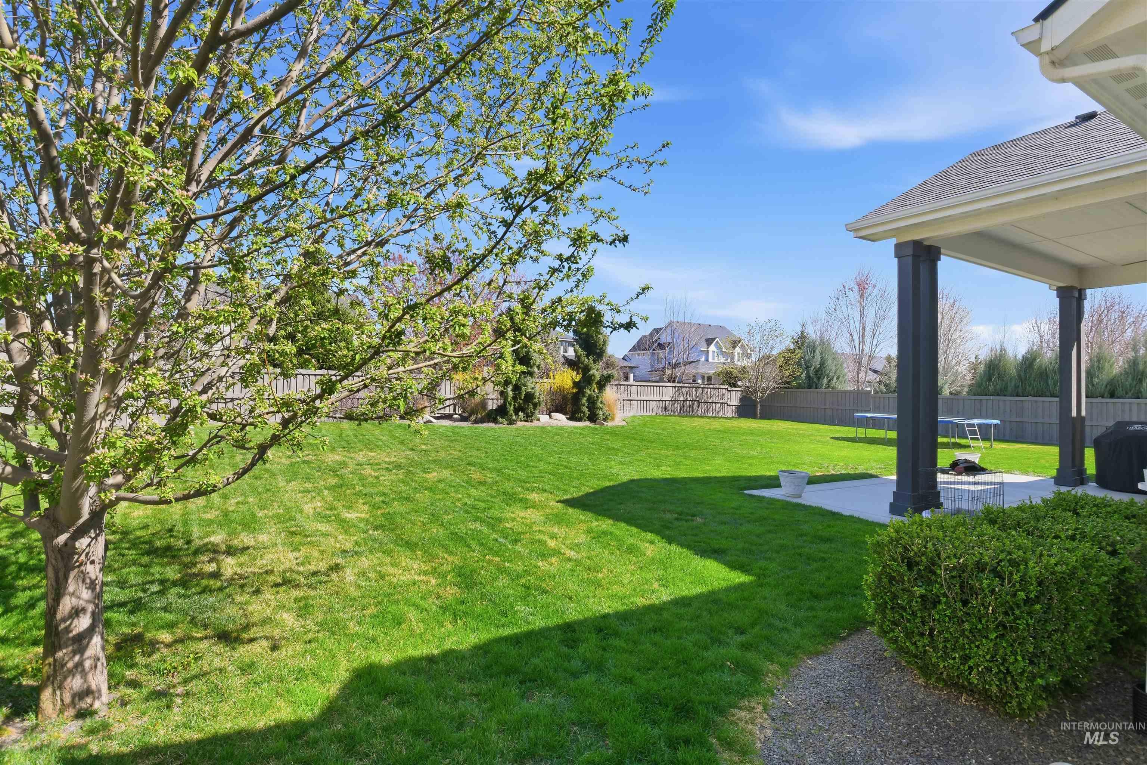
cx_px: 574
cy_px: 382
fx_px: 510
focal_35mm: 16
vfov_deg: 73.7
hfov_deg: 96.7
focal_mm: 16
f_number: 11
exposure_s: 1/200
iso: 320
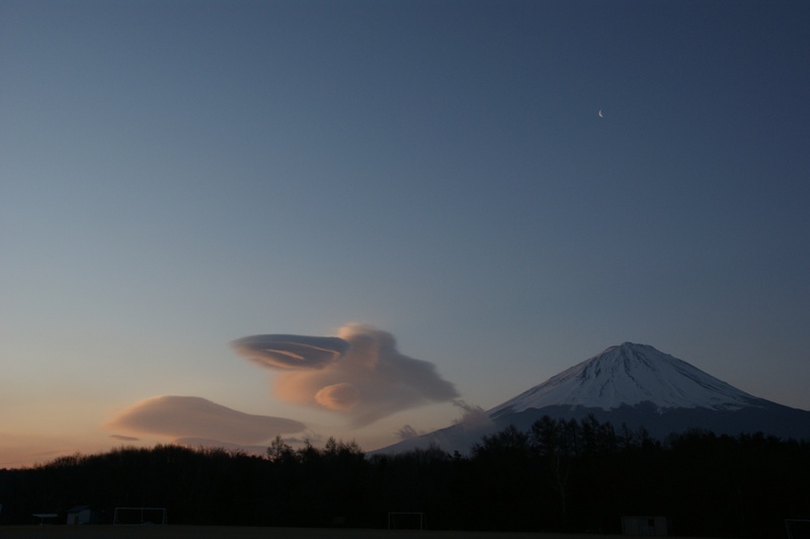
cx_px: 405
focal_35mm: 30
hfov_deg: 62.0
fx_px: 674
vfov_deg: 43.5
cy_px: 270
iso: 200
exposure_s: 1/125
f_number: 10
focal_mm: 20
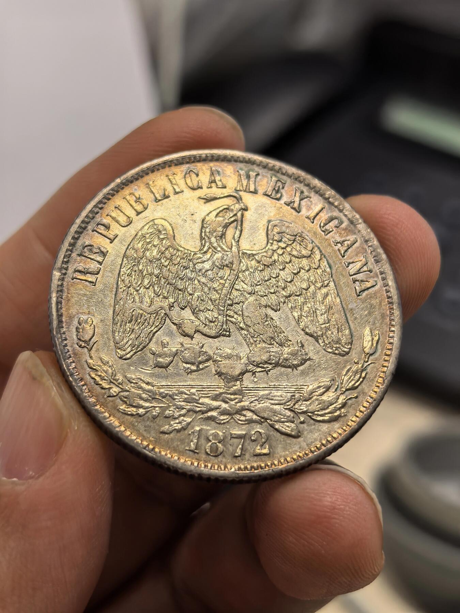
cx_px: 230
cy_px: 306
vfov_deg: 35.5
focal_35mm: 54
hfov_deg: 27.0
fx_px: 957
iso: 80
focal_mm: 6.98
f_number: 2
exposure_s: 1/100
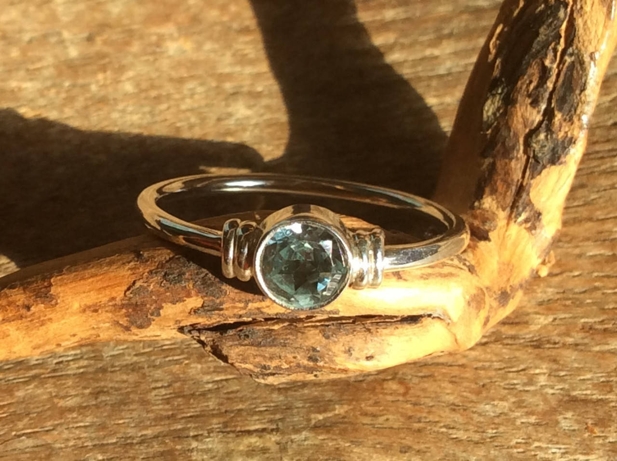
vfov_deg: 44.1
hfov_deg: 56.9
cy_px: 230
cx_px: 308
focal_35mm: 32
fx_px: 570
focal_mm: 3.3
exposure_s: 1/465
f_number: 2.4
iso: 32
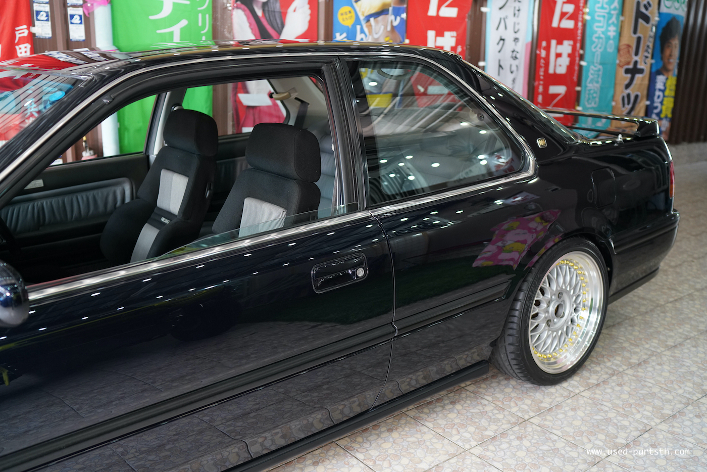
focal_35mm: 35
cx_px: 354
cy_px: 236
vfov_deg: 37.9
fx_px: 687
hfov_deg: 54.4
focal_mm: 35
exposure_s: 1/40
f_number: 2.8
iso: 1250
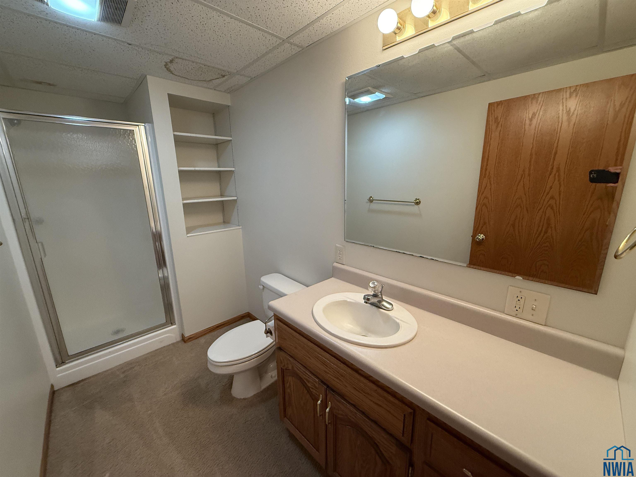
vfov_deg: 85.7
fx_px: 257
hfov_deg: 102.1
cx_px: 318
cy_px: 238
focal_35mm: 14
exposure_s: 1/120
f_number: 2.2
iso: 250
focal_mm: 2.22
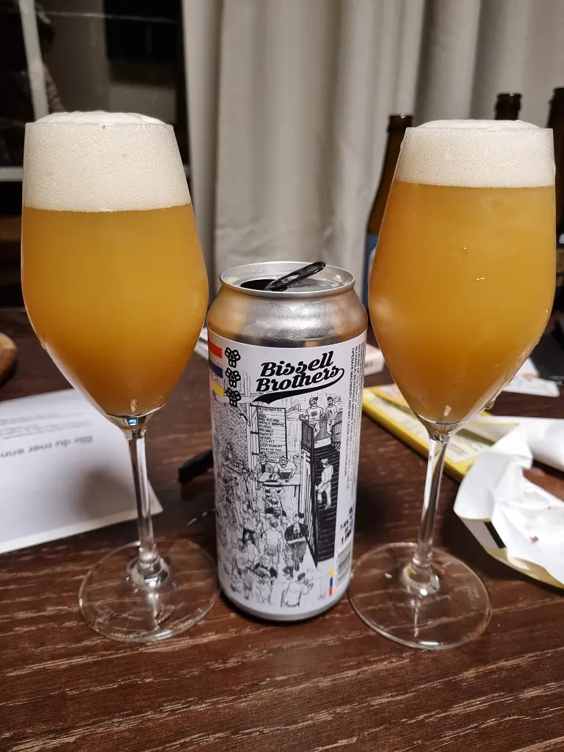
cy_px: 376
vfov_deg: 67.3
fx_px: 565
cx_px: 282
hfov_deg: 53.1
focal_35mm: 26
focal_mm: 5.4
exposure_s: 1/50
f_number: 1.8
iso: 200
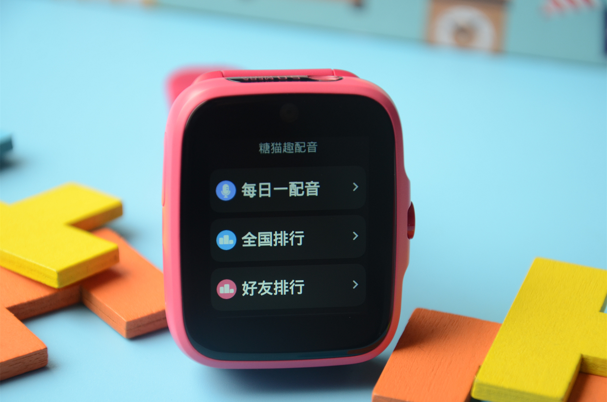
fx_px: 2650
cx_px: 304
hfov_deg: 13.1
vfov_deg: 8.7
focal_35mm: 158
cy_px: 201
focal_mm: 105
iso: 320
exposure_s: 1/125
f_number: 5.6
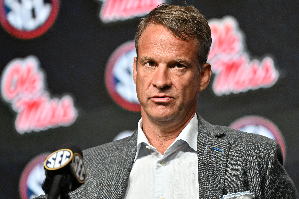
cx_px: 150
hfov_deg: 6.9
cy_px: 100
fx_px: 2491
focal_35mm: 300
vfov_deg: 4.6
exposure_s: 1/1600
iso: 3200
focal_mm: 200
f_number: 2.8
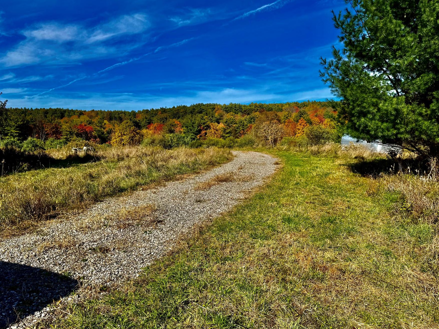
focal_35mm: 28
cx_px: 184
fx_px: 355
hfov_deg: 63.1
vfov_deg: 49.8
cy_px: 169
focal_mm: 6.76
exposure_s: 1/4405
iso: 80
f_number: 1.78
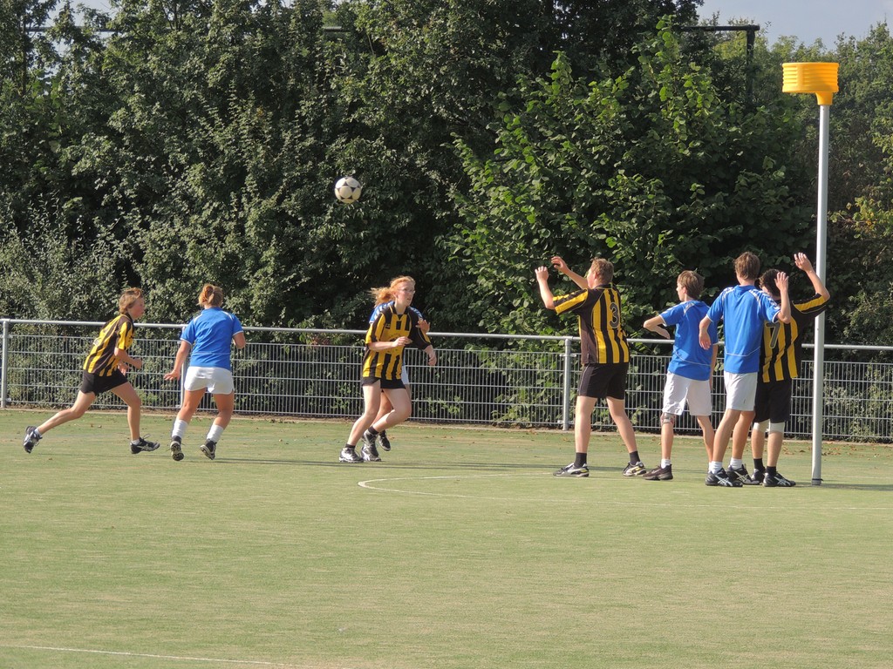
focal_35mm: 185
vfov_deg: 8.0
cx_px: 446
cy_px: 334
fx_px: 4773
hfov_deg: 10.7
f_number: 4.6
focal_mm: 33
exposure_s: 1/400
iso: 100
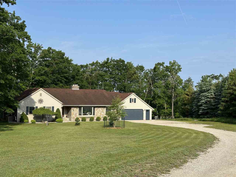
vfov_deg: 30.3
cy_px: 88
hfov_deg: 39.7
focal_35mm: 48
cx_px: 118
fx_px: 327
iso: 64
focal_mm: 6.86
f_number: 1.78
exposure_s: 1/3597
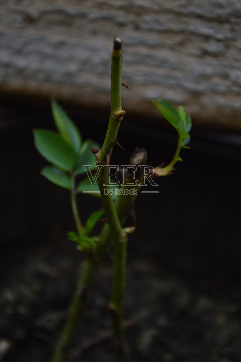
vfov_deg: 24.6
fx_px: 830
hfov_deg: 16.5
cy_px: 181
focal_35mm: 82
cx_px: 120
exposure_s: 1/80
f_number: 5.6
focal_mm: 55
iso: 100
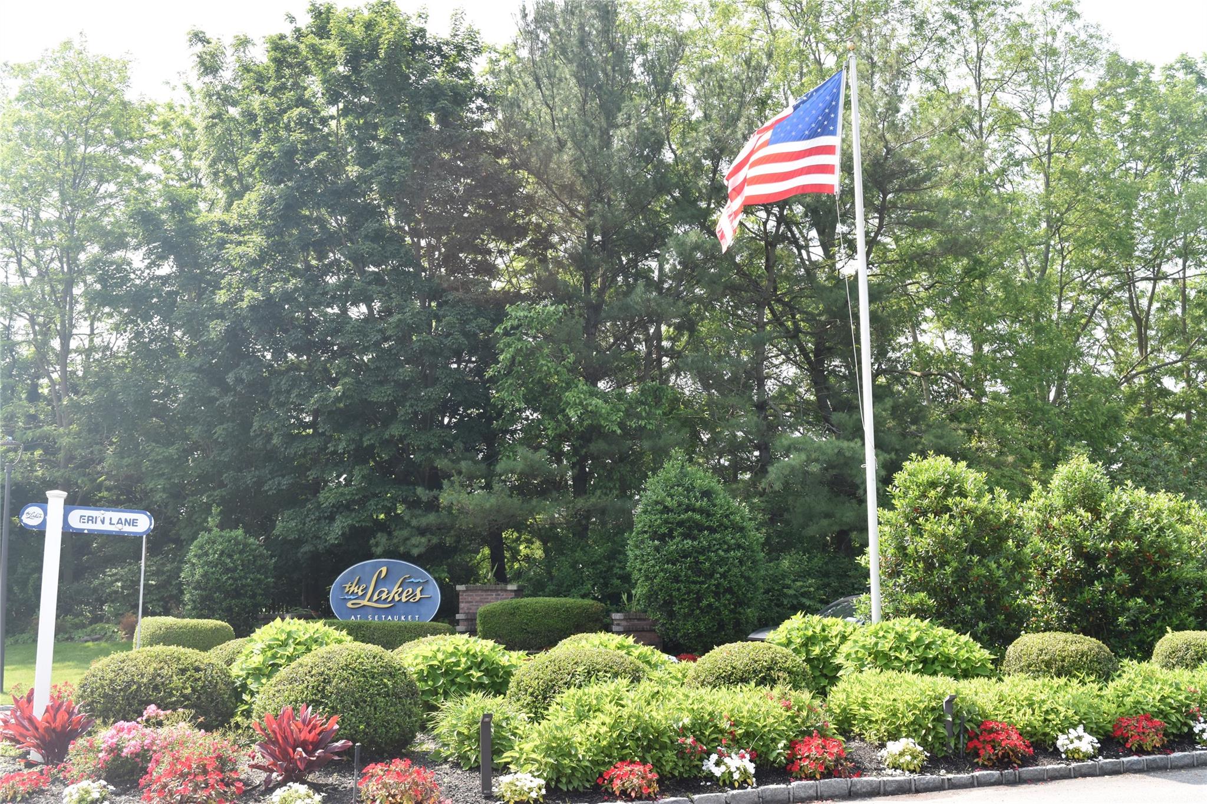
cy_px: 402
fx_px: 1408
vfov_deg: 31.9
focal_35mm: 42
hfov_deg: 46.4
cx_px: 604
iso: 360
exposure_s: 1/250
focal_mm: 28
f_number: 8
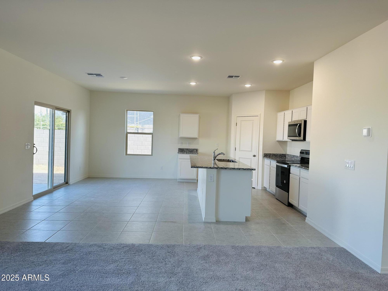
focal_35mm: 24
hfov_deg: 71.6
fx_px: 269
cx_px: 194
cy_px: 146
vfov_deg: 56.8
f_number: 1.78
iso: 80
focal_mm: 6.86
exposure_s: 1/166
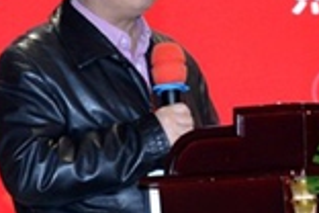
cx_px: 497
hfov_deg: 5.7
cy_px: 152
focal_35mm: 360
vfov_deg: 3.8
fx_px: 3190
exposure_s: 1/80
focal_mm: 70
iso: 1250
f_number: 6.3
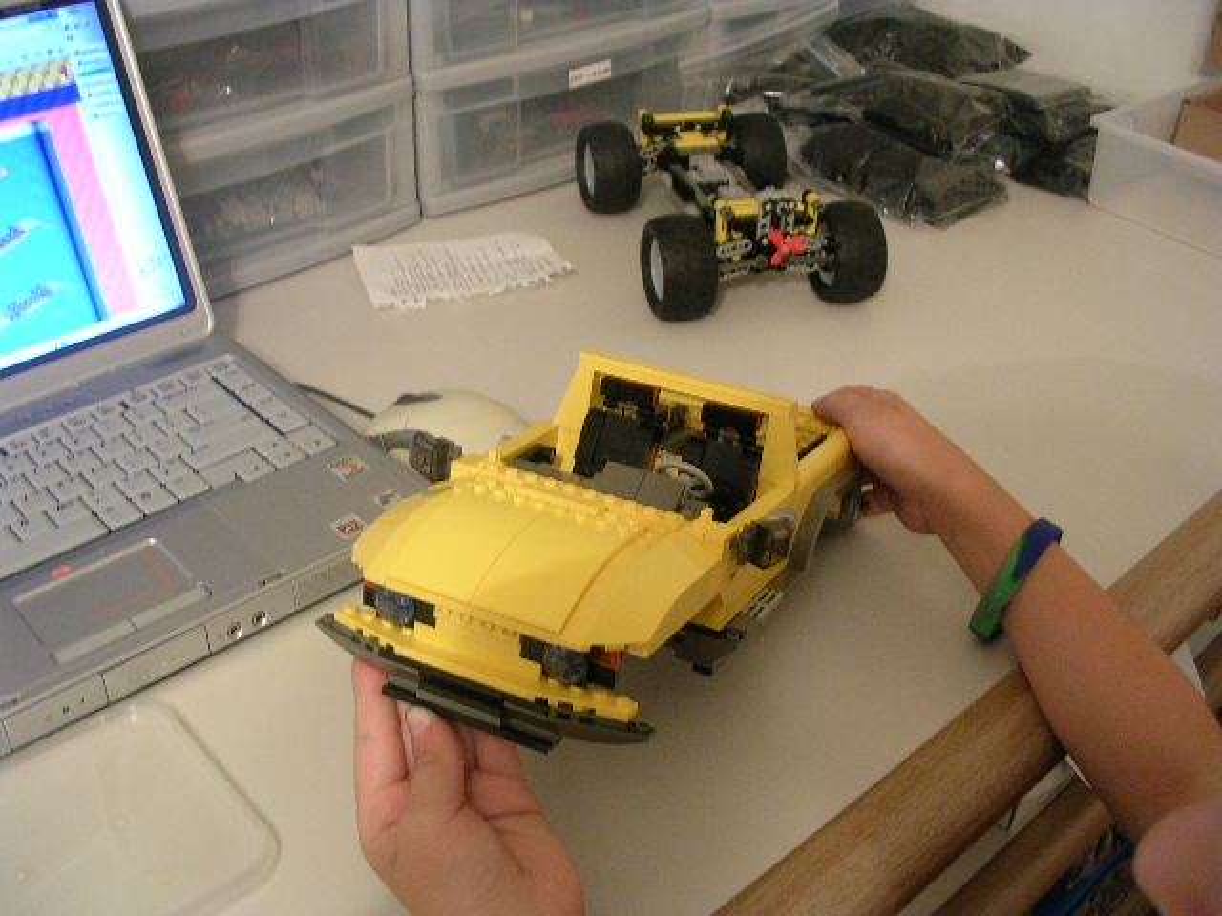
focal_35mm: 38
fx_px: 1341
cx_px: 611
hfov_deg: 49.0
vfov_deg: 37.7
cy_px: 458
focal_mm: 5.8
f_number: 2.8
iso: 92
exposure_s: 1/5.6
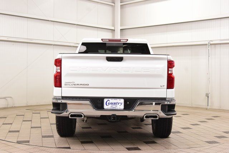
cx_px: 114
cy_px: 76
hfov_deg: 37.8
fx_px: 334
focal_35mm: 52
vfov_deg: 25.8
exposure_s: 1/60
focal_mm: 35
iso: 1600
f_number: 8
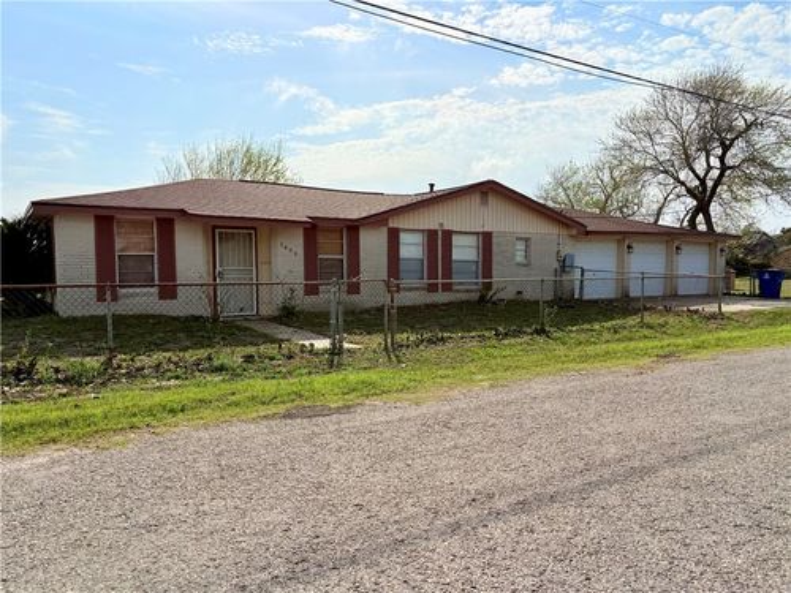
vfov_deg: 53.1
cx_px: 396
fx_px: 594
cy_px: 296
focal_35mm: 26
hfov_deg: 67.3
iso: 64
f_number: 1.6
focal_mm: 5.96
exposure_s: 1/8850
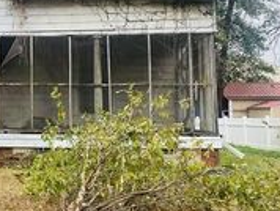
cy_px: 84
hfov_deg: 24.3
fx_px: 591
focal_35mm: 73
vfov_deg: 20.2
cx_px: -52
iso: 32
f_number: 1.8
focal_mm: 4.25
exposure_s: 1/685
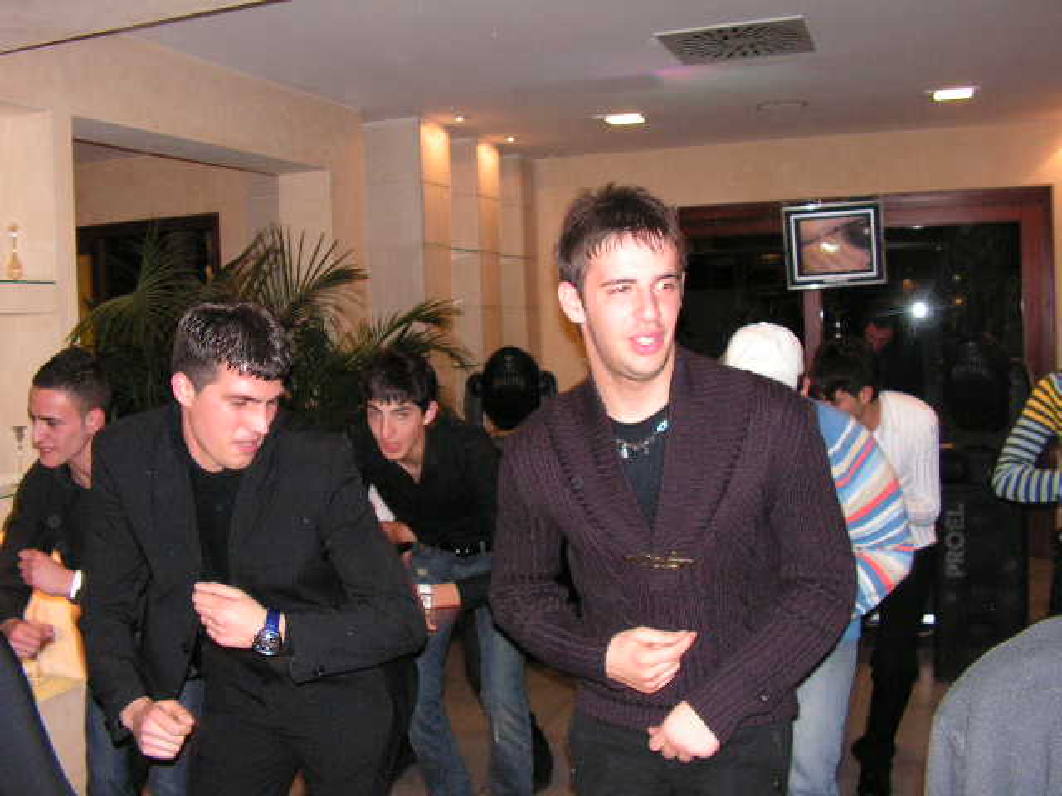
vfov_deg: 39.7
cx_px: 531
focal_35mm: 36
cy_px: 398
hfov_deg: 51.4
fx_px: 1104
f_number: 3.2
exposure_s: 1/40
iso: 200
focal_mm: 6
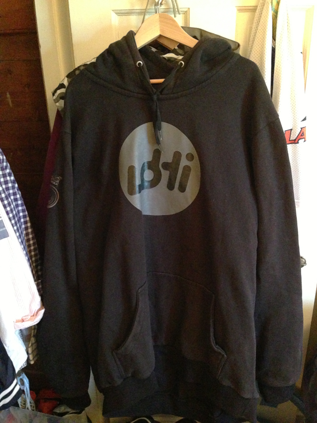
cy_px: 212
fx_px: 403
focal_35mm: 33
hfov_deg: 42.9
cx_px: 158
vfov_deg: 55.4
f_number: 2.4
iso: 1600
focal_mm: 4.13
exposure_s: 1/20
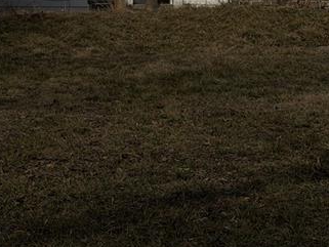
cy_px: -102
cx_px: -23
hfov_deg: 12.7
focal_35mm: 153
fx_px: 1455
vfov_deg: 9.5
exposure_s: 1/16129
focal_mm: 6.76
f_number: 1.78
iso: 80
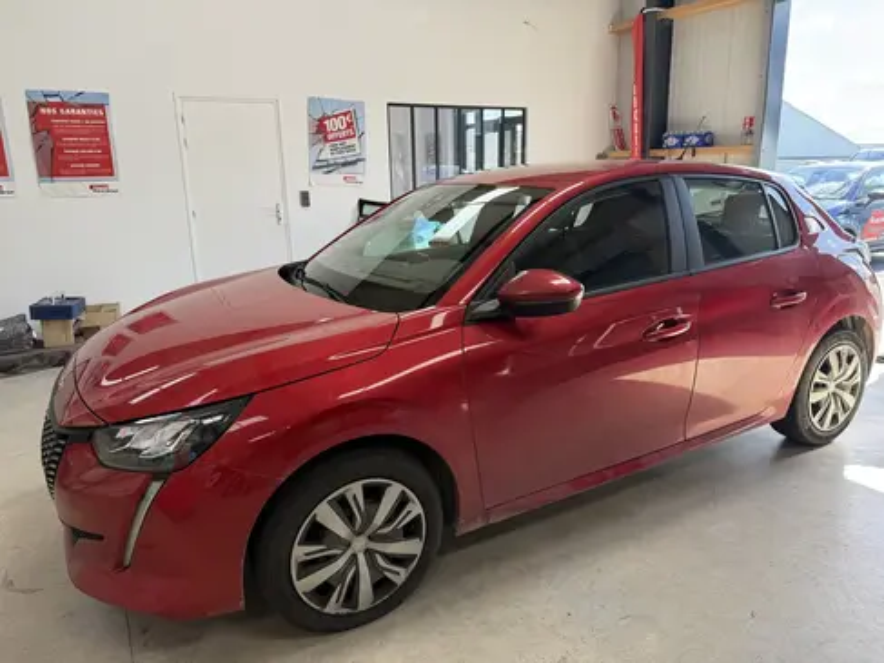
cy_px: 332
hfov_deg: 71.6
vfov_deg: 56.8
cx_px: 442
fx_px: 613
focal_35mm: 24
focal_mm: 6.76
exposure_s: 1/245
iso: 80
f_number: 1.78
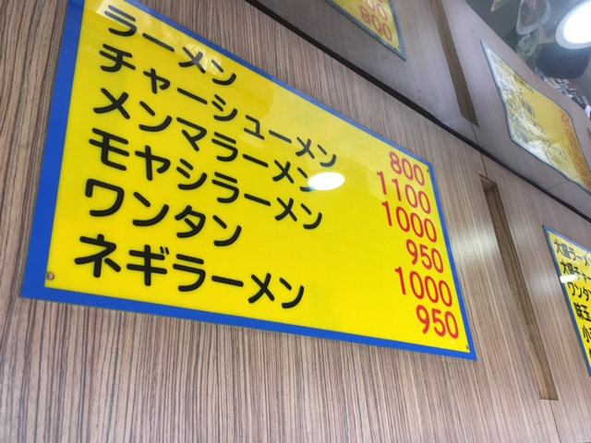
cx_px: 296
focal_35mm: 29
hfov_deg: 61.7
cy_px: 222
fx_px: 495
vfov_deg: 48.2
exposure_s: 1/30
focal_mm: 4.15
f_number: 2.2
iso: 40
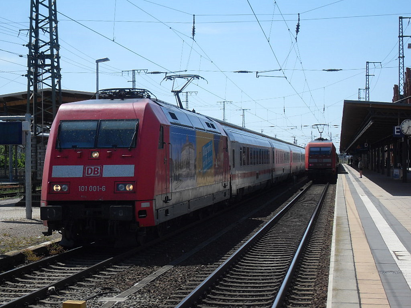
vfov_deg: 18.7
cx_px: 206
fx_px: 938
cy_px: 154
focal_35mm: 79
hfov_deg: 24.7
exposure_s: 1/750
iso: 80
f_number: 4.4
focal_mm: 13.5
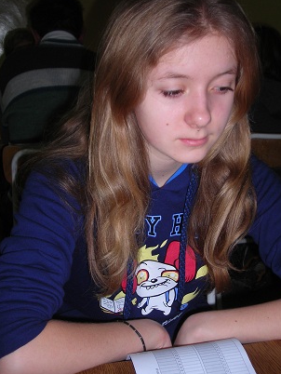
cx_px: 160
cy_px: 203
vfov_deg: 38.9
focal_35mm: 49
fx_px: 530
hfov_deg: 29.7
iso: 50
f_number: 3.2
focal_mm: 6.3
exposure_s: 1/60.1
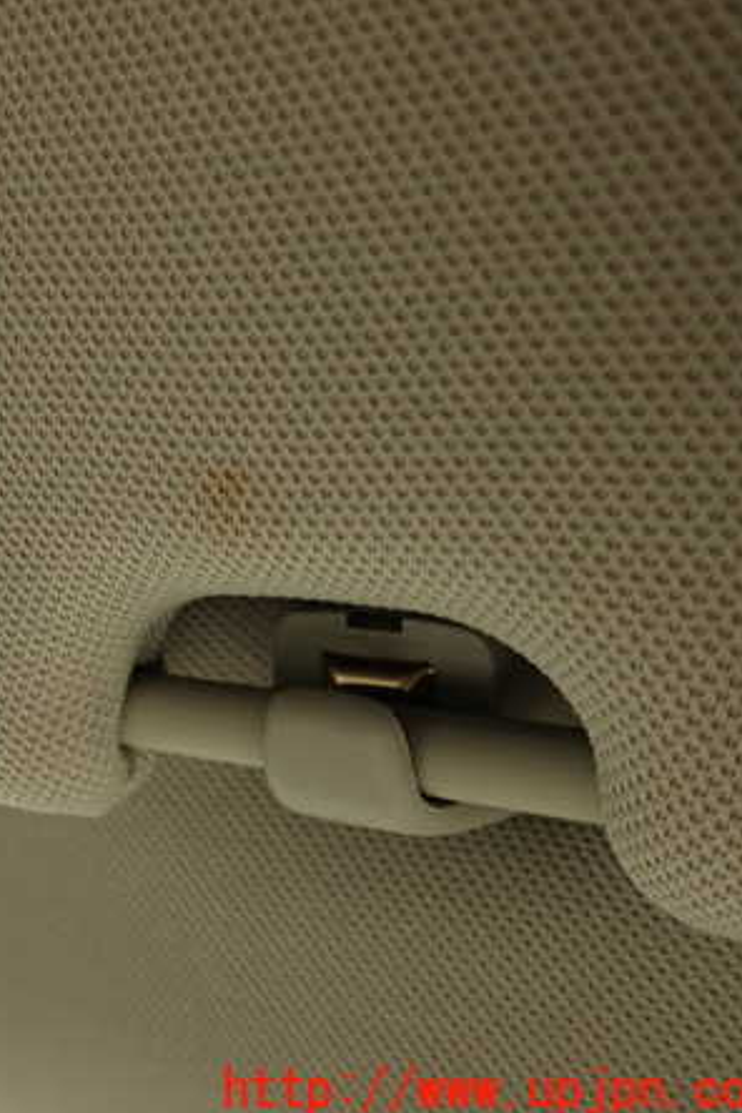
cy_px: 559
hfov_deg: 28.4
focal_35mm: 45
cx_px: 38
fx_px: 1391
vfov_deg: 43.6
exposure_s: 1/30
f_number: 2.4
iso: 200
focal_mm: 5.79
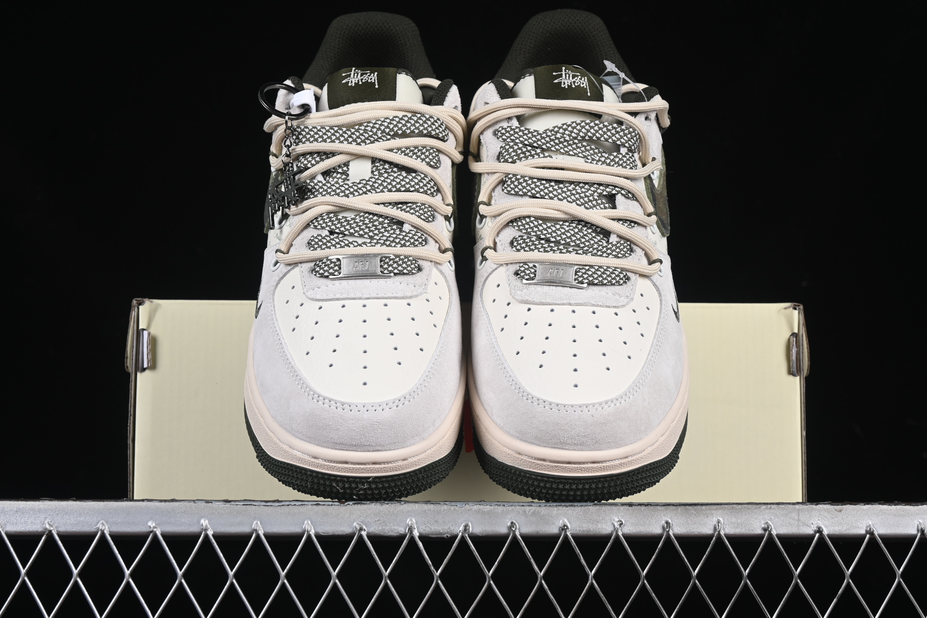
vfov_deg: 18.2
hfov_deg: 27.0
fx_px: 1931
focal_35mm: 75
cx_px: 464
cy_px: 309
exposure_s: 1/80
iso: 160
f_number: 8
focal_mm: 50
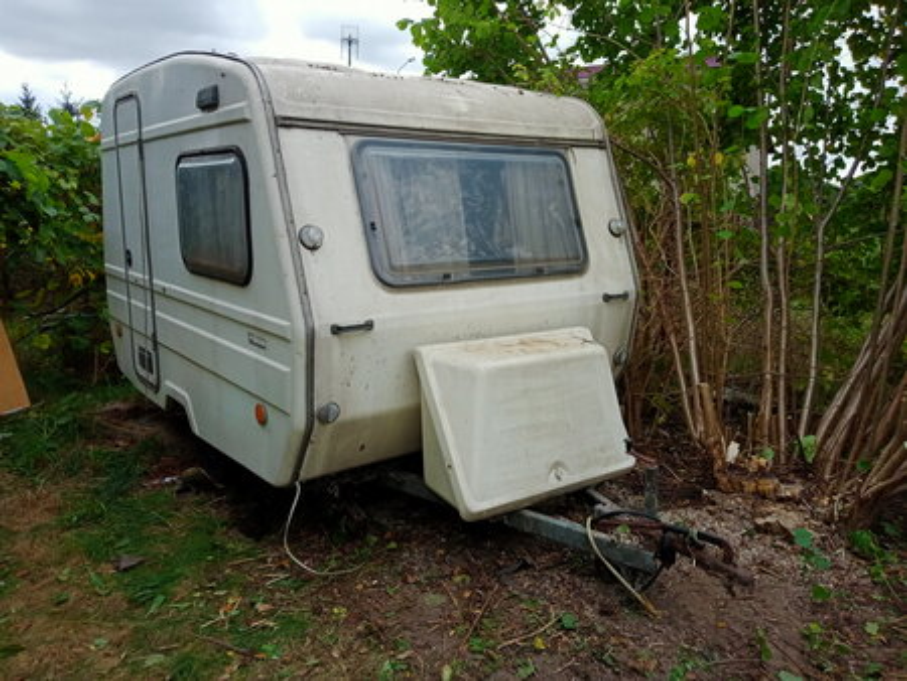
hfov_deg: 63.4
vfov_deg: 49.8
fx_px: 734
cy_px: 340
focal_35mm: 28
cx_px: 454
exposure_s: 1/362
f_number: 1.8
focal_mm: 4.05
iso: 115
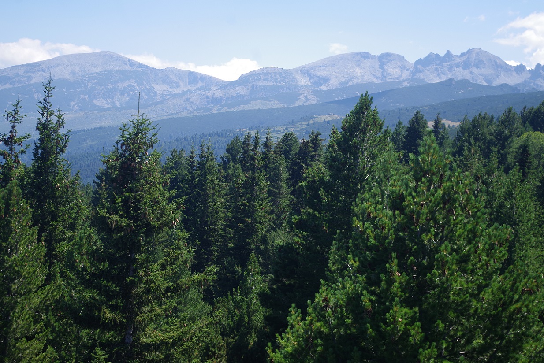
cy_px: 182
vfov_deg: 16.6
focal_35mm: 82
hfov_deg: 24.6
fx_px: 1247
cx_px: 272
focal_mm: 55
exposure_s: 1/200
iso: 100
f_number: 6.3
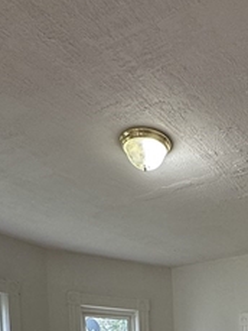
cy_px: 444
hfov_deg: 29.6
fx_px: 449
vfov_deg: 30.5
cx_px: 225
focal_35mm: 47
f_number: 2.2
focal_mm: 2.22
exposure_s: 1/120
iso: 100
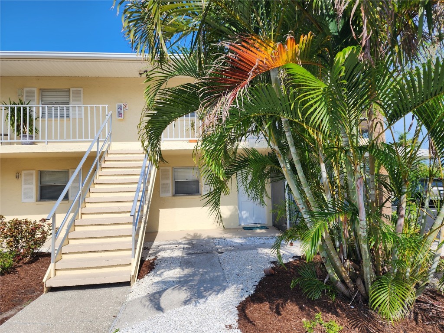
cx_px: 222
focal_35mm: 23
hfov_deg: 73.9
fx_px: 295
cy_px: 166
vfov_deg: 58.9
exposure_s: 1/1222
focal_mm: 6.4
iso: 12
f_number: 1.8
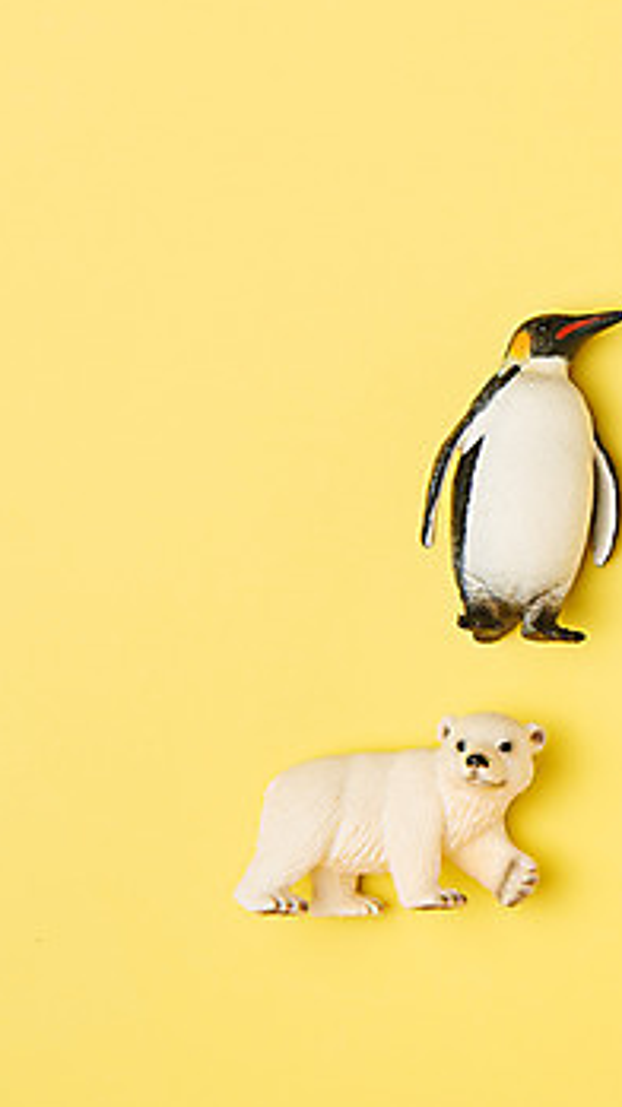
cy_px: 517
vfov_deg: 18.3
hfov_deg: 10.1
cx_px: 833
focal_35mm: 117
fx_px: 3435
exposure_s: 1/125
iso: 31
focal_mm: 65
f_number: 11
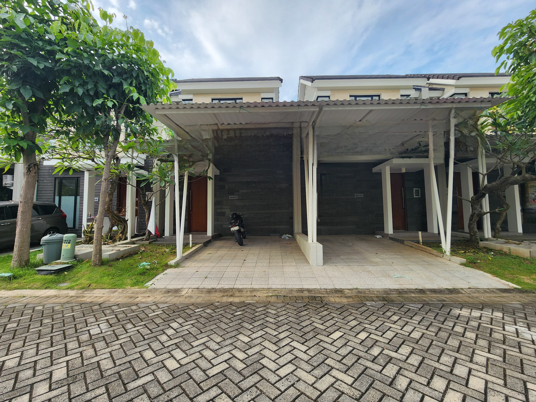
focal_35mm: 13
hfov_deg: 106.2
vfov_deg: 89.9
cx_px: 268
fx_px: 201
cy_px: 201
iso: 50
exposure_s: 1/667
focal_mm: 2.2
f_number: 2.2
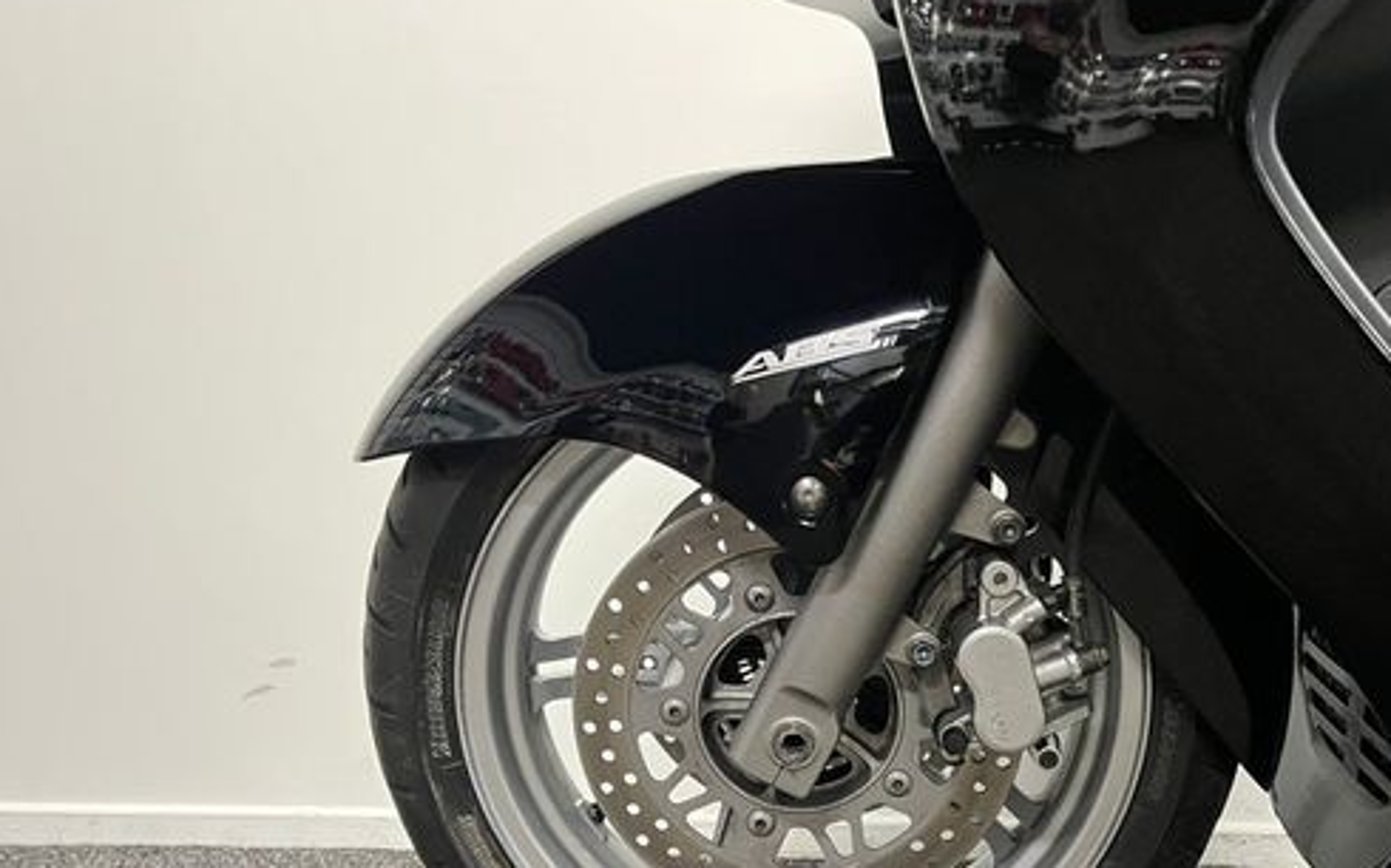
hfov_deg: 53.6
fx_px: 1364
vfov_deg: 34.9
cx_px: 837
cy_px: 599
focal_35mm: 36
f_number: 1.6
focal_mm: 5.1
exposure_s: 1/50
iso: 400
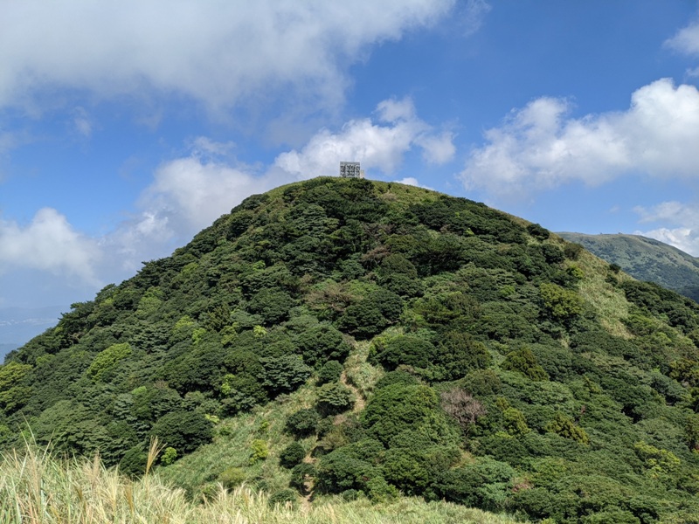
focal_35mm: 27
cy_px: 262
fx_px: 545
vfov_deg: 51.4
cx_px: 350
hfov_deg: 65.3
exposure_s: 1/3906
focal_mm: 4.38
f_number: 1.73
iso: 66
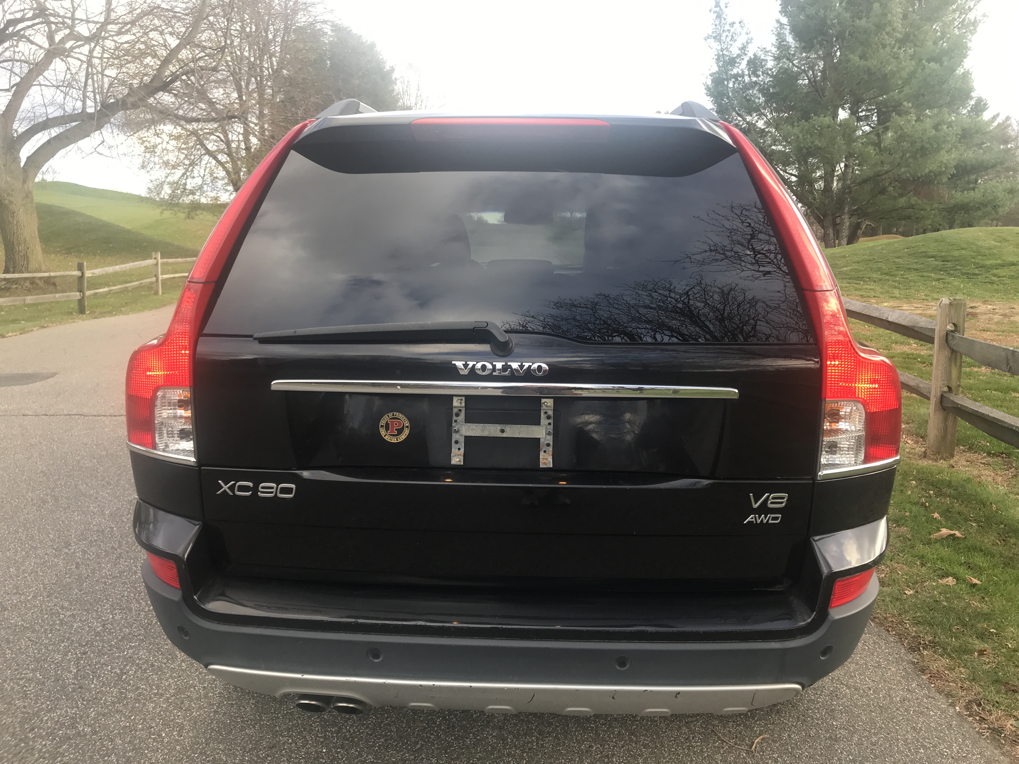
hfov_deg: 63.4
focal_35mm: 28
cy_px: 382
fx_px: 824
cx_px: 510
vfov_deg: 49.7
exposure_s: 1/166
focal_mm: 3.99
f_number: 1.8
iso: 25
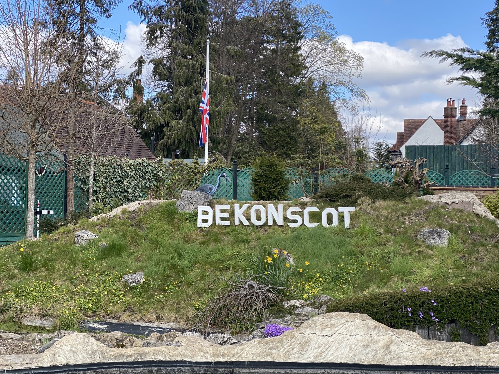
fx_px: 865
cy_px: 202
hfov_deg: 32.2
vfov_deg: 24.4
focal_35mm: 60
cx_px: 241
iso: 20
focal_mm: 6
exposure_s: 1/521
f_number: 2
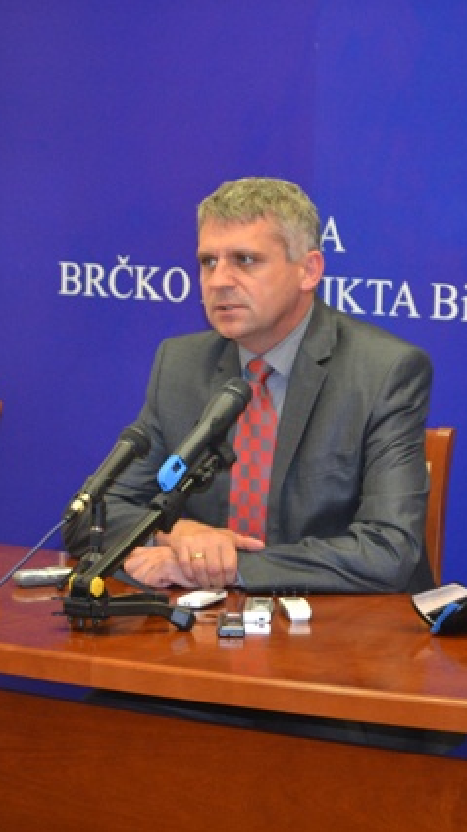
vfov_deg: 18.8
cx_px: 116
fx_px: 2514
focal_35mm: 114
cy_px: 415
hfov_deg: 10.6
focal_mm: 48
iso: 1800
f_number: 5.6
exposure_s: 1/60
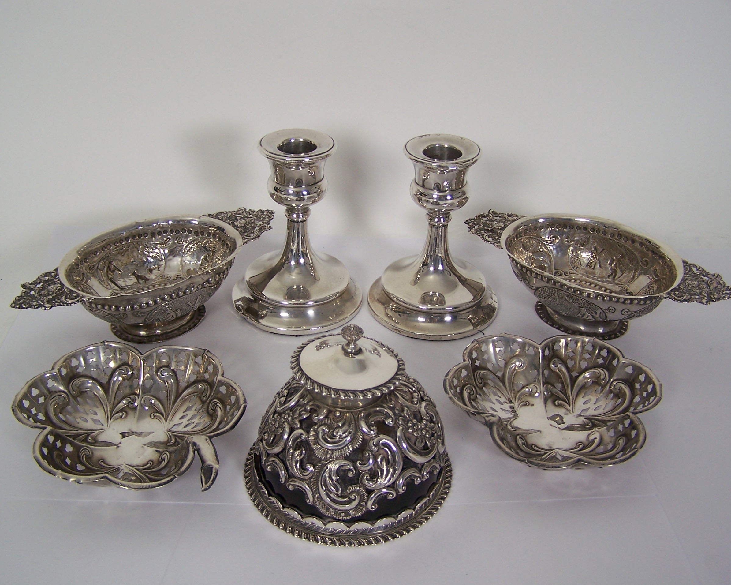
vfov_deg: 37.3
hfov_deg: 45.8
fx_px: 865
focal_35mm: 40
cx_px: 354
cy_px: 291
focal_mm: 6.3
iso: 80
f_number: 2.8
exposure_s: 1/60
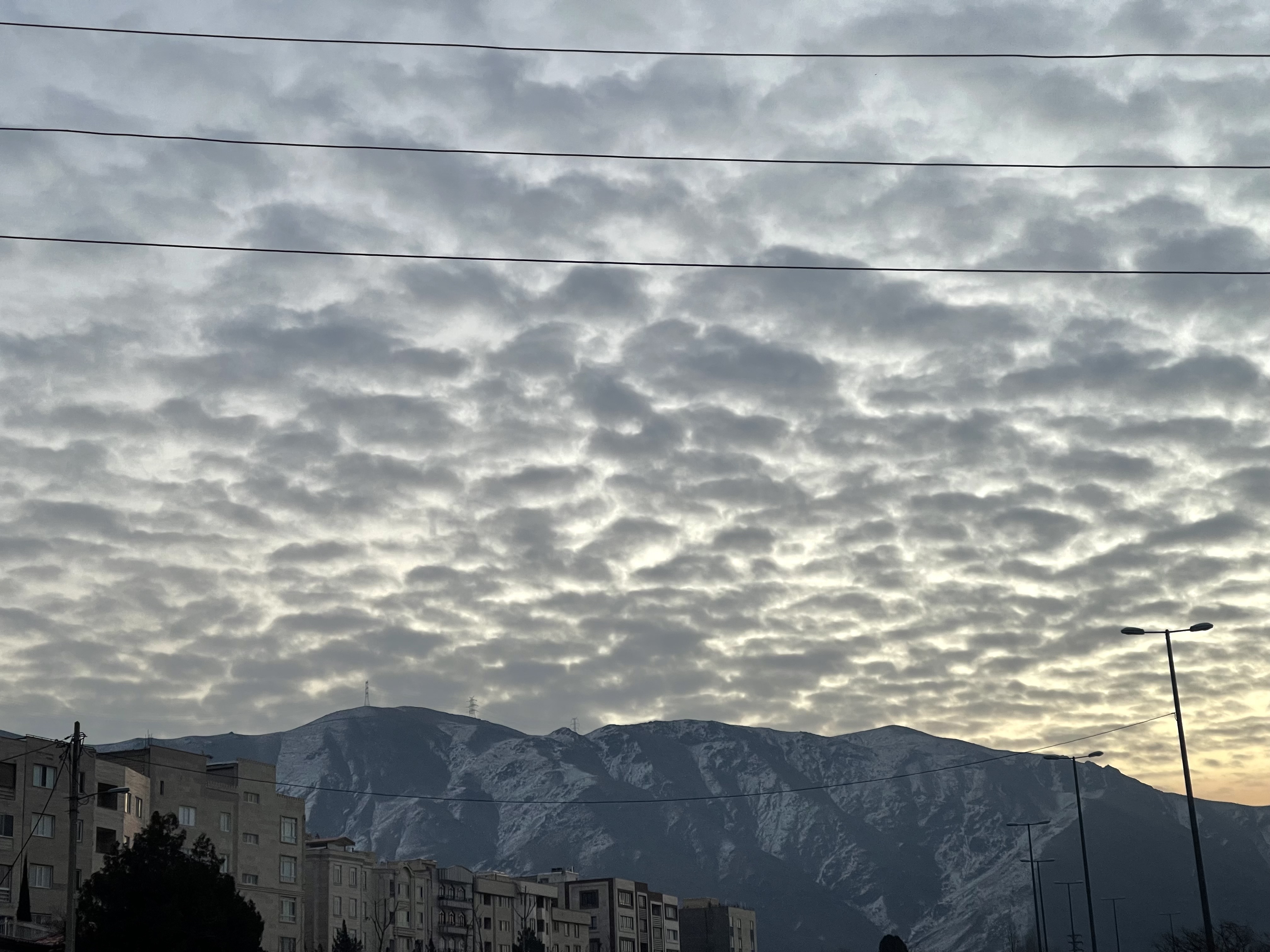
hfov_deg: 30.3
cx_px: 635
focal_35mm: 64
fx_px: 2348
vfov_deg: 22.9
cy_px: 476
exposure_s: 1/99
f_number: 2.2
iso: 50
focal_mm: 7.5
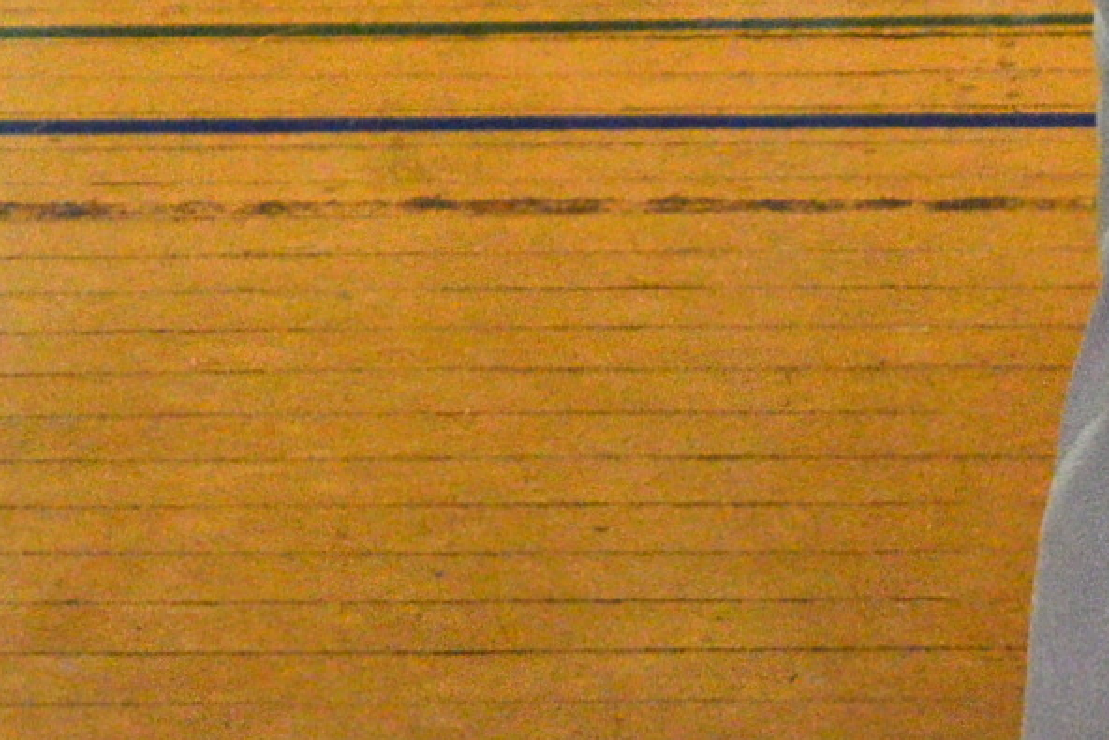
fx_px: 12232
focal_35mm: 397
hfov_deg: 5.1
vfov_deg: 3.5
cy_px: -302
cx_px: -802
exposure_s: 1/400
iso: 3200
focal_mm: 68
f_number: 4.5
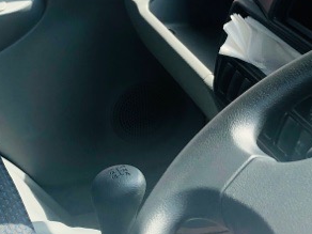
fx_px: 865
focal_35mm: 96
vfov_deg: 15.4
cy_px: 67
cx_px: 100
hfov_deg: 20.4
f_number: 1.8
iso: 20
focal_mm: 4
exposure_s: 1/306
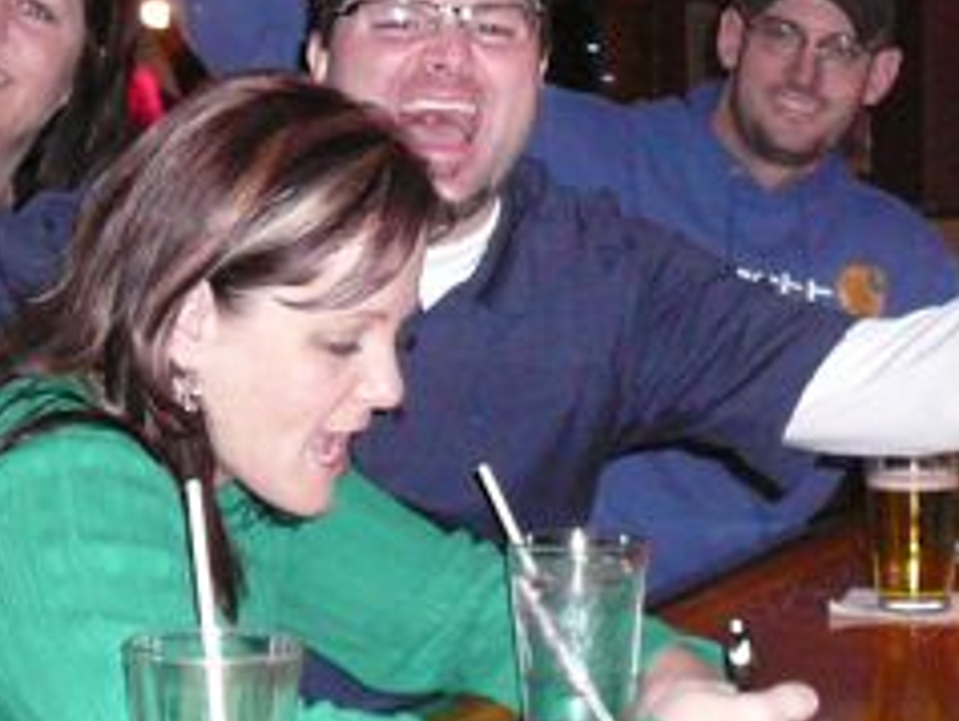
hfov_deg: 19.6
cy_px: 278
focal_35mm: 100
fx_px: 2773
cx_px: 443
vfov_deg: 14.8
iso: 400
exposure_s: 1/30
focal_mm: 5.2
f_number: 2.8
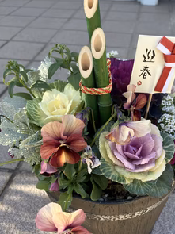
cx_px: 109
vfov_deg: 48.9
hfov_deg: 37.5
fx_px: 256
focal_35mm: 38
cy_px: 126
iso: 25
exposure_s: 1/121
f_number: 1.8
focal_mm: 3.99
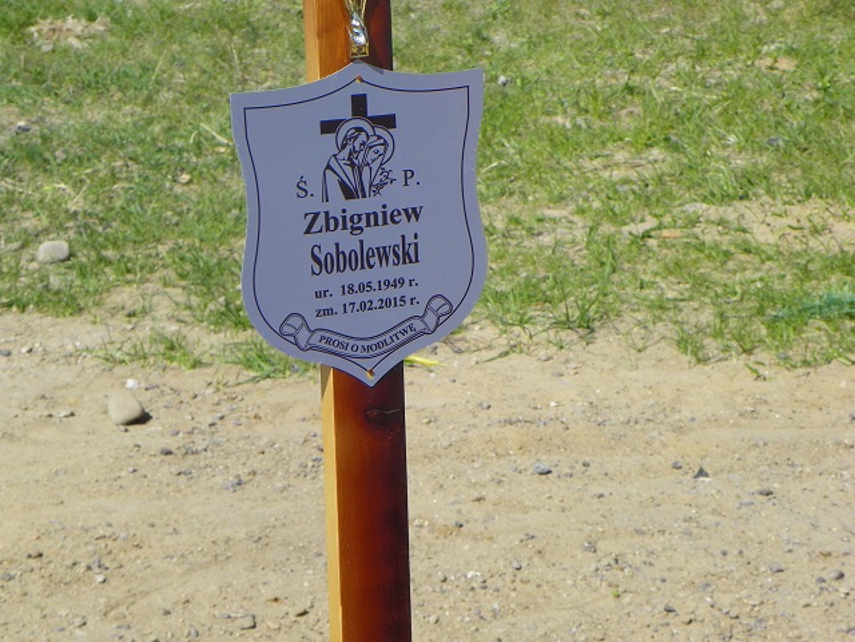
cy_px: 321
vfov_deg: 13.0
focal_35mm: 114
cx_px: 428
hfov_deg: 17.3
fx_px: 2816
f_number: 5
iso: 64
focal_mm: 20.2
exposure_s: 1/250
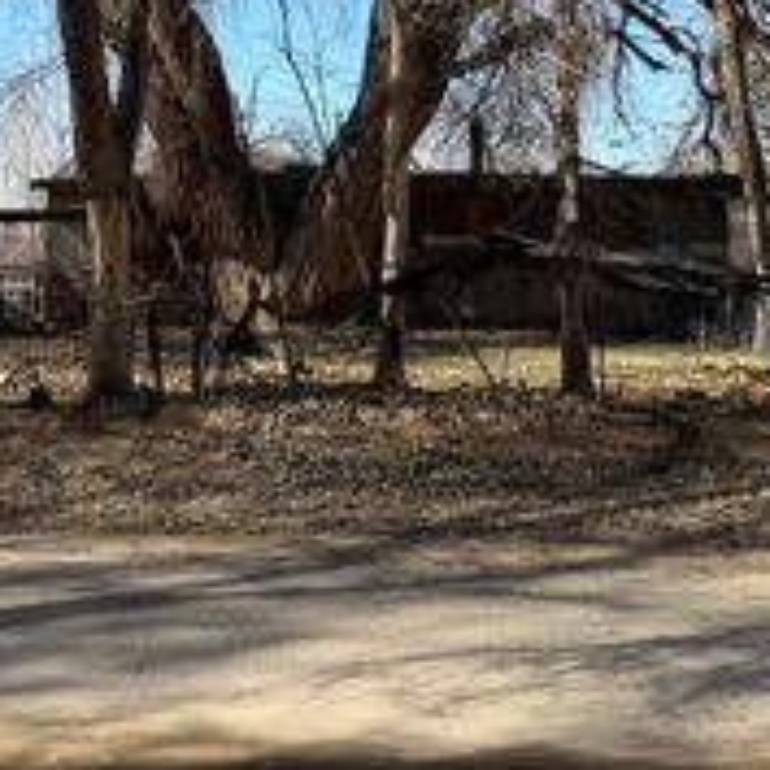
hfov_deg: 28.5
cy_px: -41
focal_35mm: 60
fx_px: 1510
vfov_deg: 26.7
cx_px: 309
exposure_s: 1/2110
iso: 80
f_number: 1.78
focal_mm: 6.76
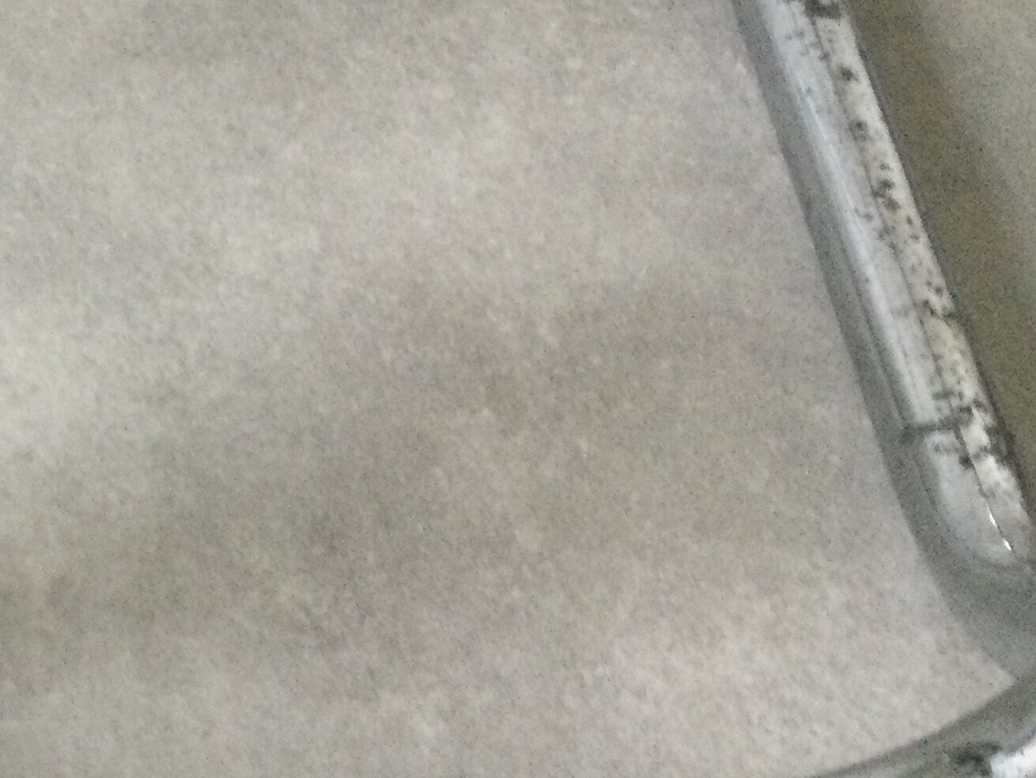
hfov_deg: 23.9
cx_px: -75
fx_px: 2305
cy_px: 186
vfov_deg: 19.0
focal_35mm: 77
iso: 200
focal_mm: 3.3
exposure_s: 1/17
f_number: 2.4
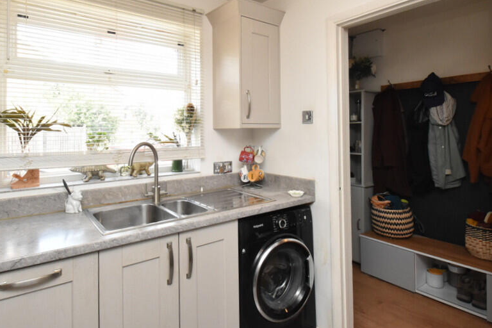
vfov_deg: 60.7
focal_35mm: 20
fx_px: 273
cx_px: 238
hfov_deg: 83.9
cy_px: 113
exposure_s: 1/60
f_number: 10
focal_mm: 10
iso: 1600
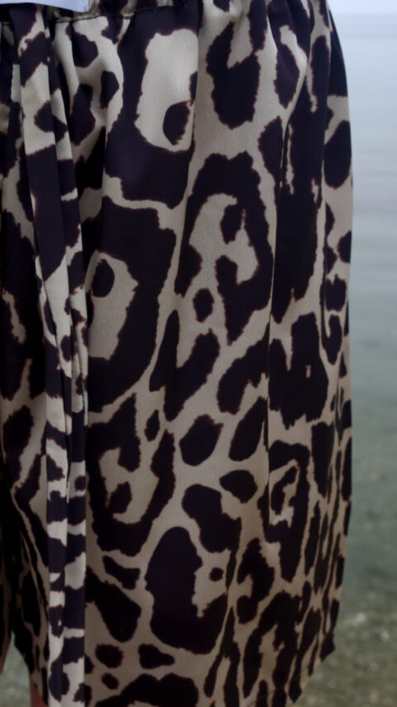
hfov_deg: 19.8
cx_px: 5
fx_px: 1105
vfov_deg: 35.4
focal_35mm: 59
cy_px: 329
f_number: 9
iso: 640
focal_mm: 30
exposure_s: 1/100
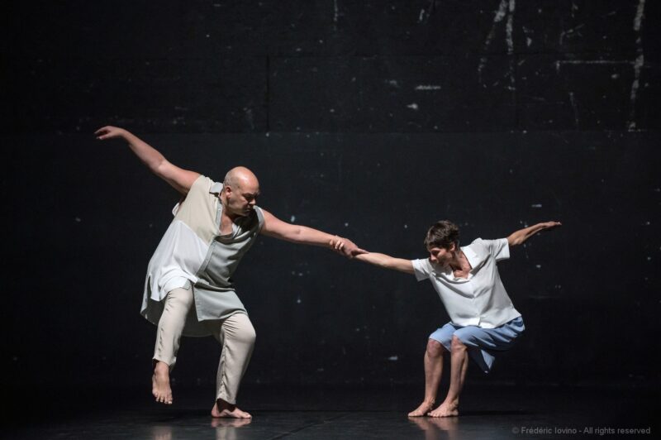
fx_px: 2935
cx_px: 330
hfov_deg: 12.8
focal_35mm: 160
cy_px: 220
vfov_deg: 8.6
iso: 5000
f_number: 2.8
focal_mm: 160
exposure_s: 1/320
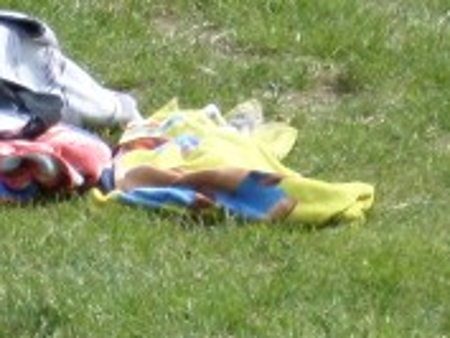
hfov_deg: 3.2
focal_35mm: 602
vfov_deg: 2.5
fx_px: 7831
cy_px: -488
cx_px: -781
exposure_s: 1/250
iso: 80
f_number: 4.4
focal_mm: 17
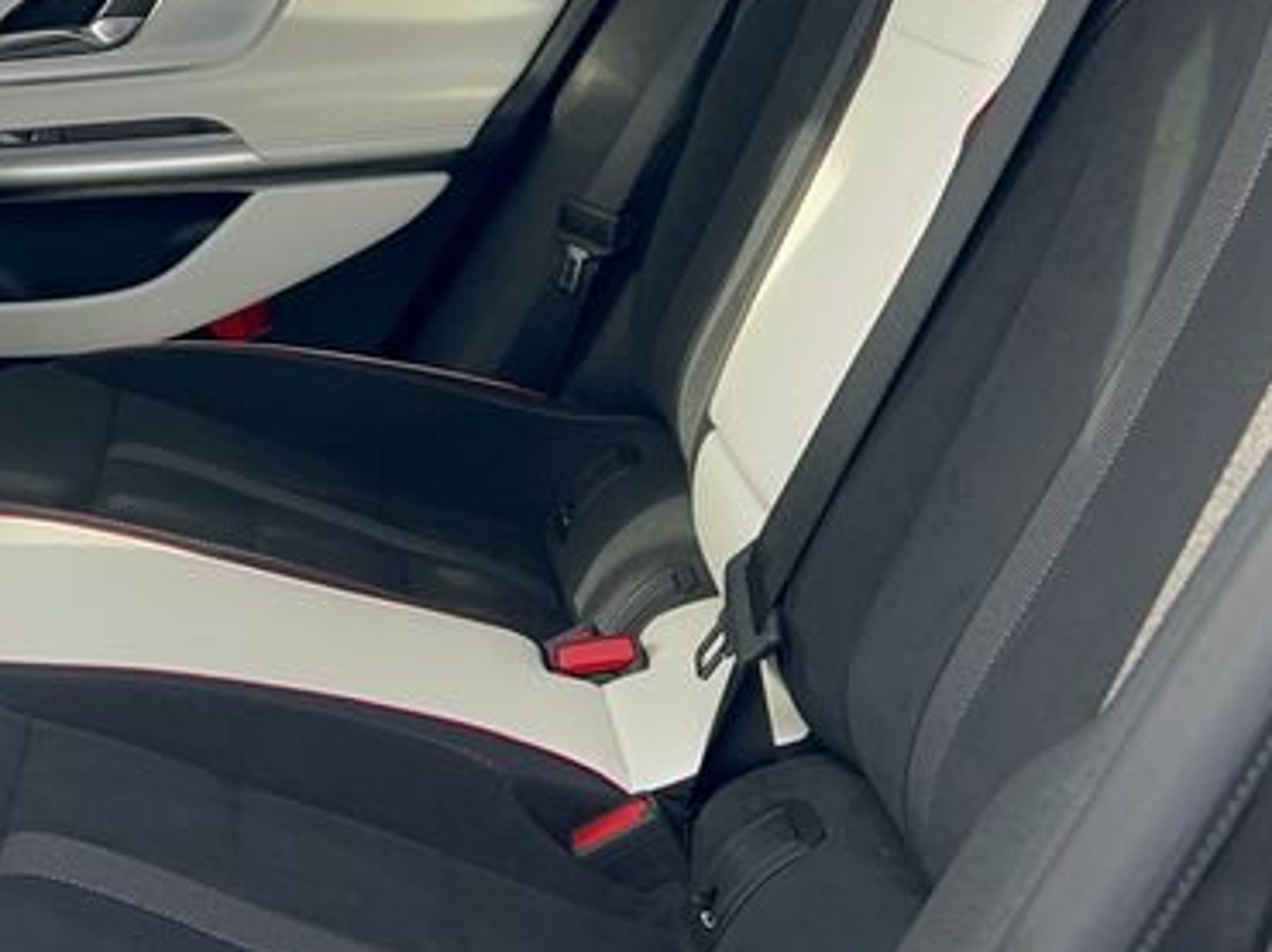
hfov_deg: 25.6
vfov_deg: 20.2
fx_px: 2644
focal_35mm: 72
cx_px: -31
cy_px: 223
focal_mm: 5.7
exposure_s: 1/254
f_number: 1.5
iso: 40
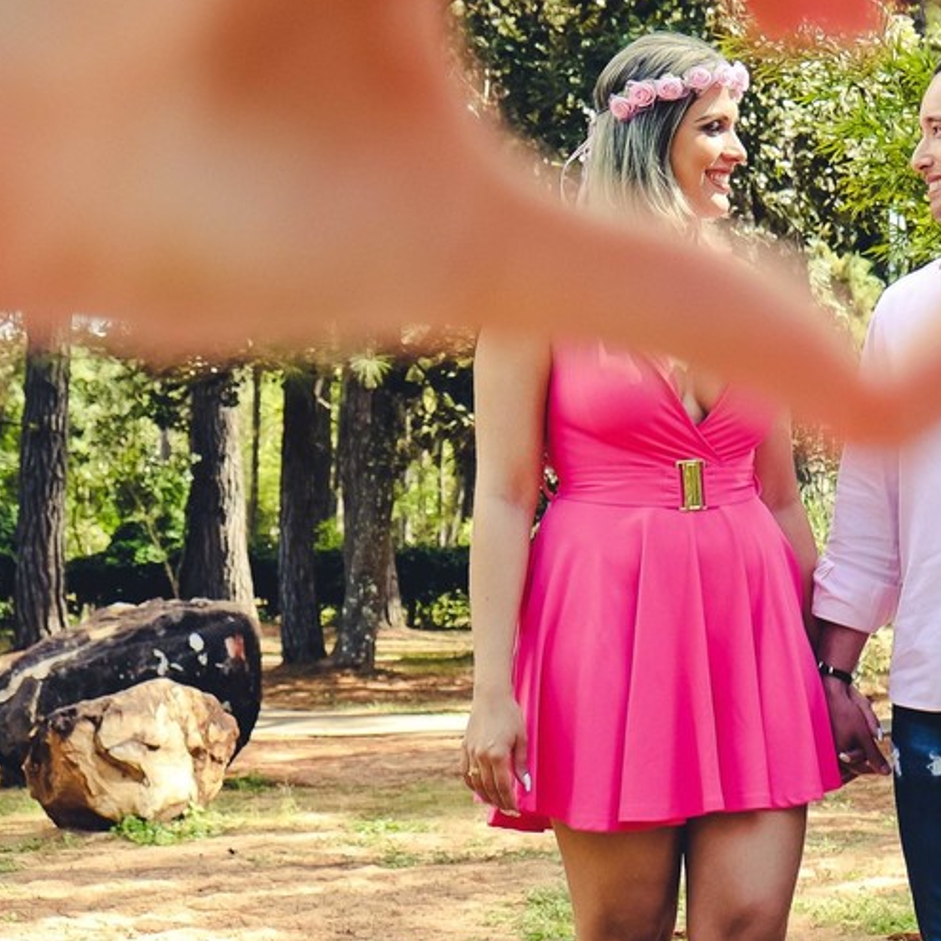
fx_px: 3106
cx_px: 930
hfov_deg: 16.9
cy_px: 230
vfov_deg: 17.1
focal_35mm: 101
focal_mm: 32.9
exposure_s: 1/100
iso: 200
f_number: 5.6
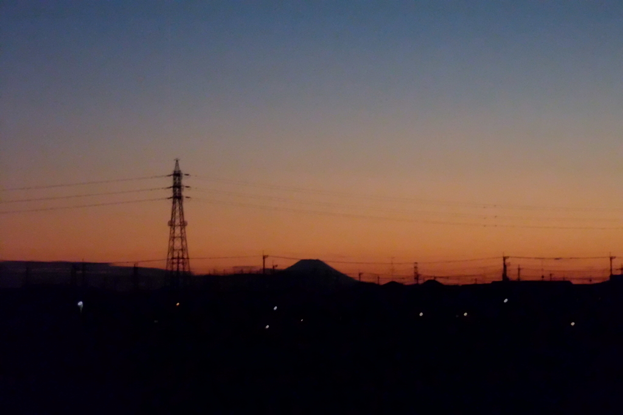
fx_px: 2422
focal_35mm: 140
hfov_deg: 14.7
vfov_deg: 9.8
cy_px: 208
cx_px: 312
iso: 1600
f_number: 5.9
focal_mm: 25
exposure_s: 1/60
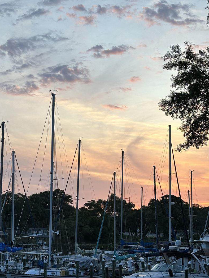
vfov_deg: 25.6
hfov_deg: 19.3
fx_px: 612
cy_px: 167
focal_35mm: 76
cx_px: 61
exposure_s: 1/166
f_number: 1.6
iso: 32
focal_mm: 5.96
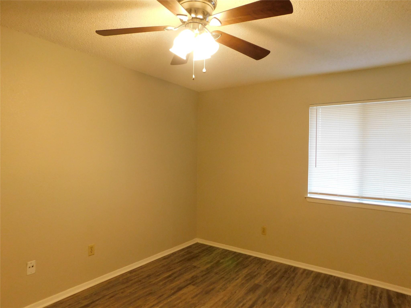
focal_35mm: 23
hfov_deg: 73.9
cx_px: 206
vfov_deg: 58.9
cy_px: 154
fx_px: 273
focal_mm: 4
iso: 360
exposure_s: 1/30
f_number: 3
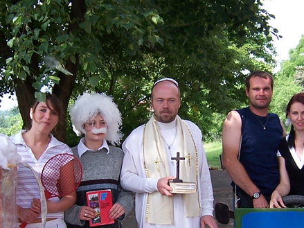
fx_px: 676
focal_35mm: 77
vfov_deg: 19.0
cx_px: 159
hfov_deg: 25.3
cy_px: 163
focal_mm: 5.5
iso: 80
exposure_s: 1/250
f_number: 3.4
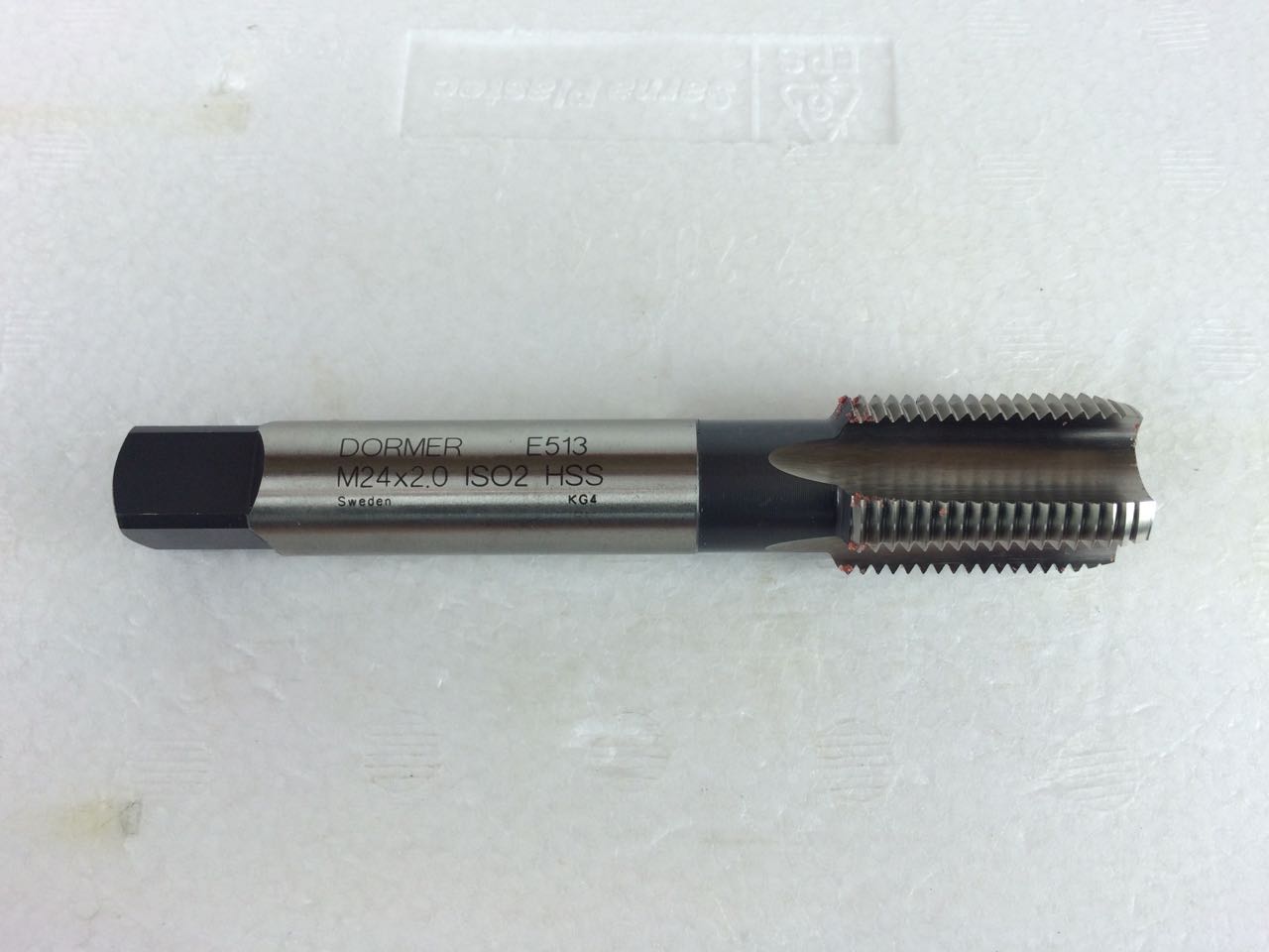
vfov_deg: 48.2
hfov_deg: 61.7
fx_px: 1063
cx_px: 634
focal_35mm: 29
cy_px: 476
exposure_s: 1/120
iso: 40
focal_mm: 4.15
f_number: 2.2
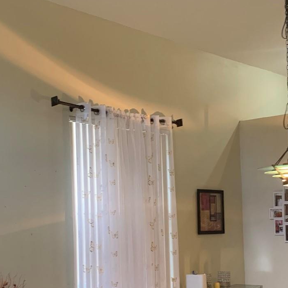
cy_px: 205
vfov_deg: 25.5
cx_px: 174
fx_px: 631
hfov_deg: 25.7
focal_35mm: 67
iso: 400
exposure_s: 1/30
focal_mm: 4.25
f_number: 1.8
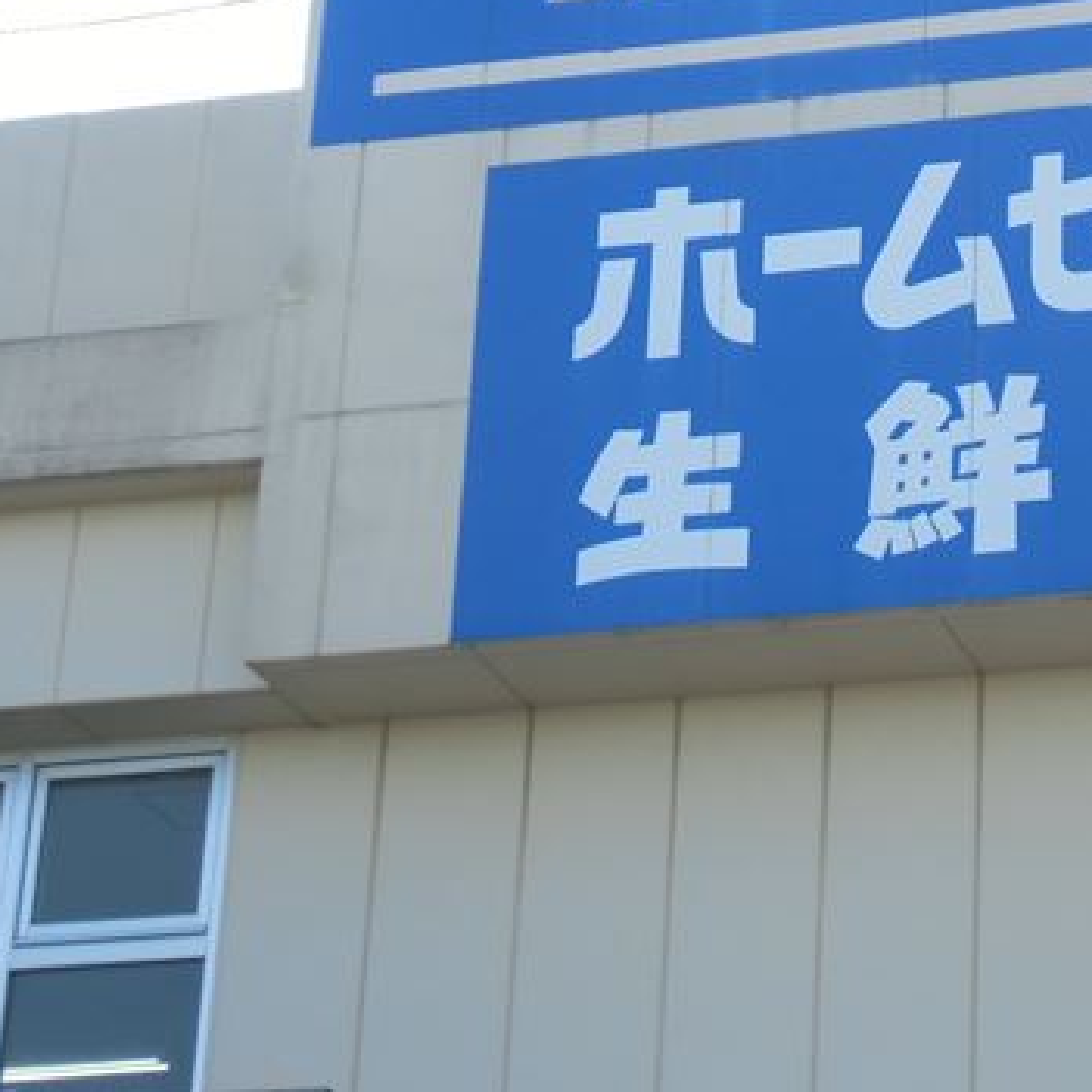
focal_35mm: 127
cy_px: 196
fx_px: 4533
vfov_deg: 13.7
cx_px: 1011
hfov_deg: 13.6
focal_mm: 11.17
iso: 64
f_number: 4.6
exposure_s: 1/160
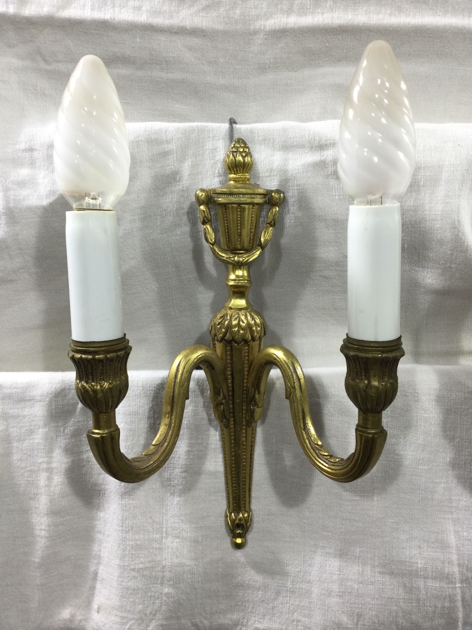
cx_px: 236
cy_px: 315
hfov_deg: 45.4
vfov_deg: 58.4
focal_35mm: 31
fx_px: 564
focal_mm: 3.3
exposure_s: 1/33
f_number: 2.4
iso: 25
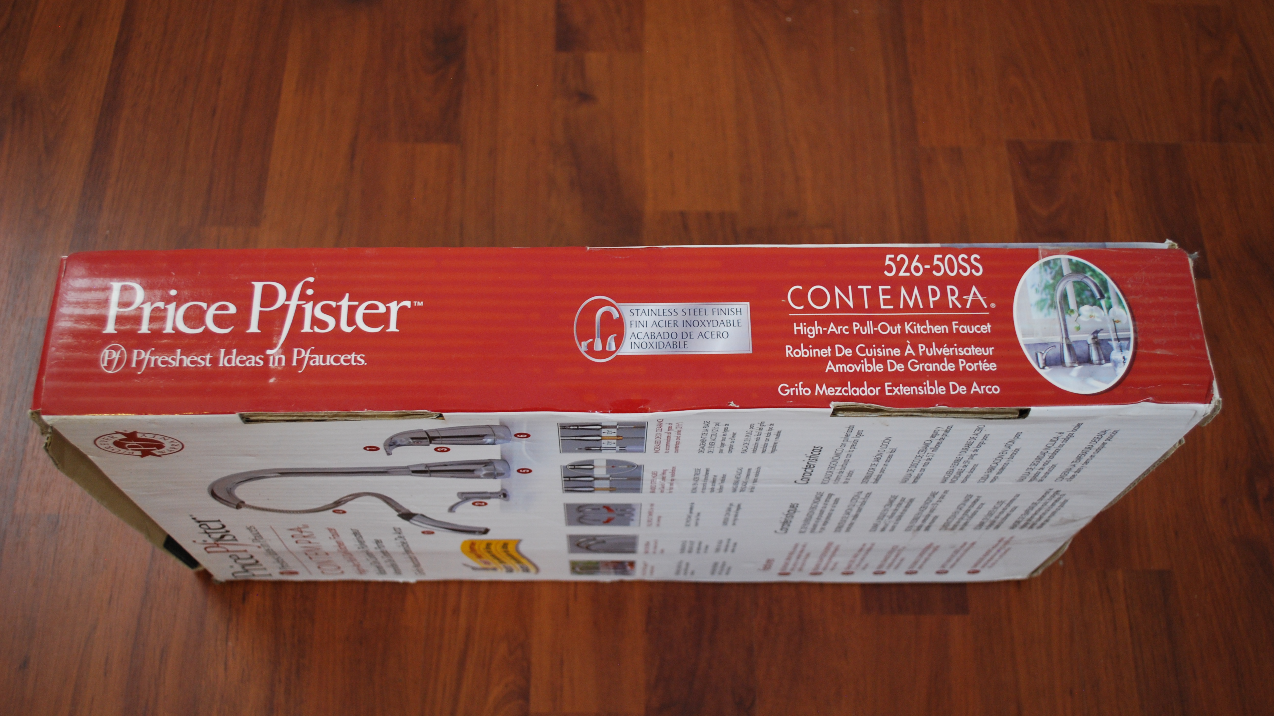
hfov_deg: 52.8
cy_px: 336
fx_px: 1284
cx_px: 638
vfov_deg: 31.2
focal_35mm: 38
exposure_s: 1/8
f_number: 4.2
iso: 400
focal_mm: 24
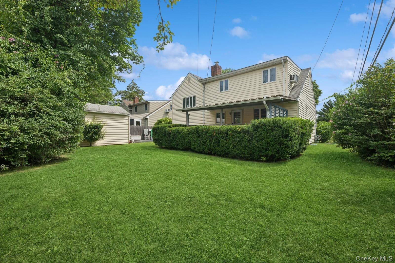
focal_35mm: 14
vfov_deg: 81.2
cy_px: 132
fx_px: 154
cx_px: 198
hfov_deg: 104.3
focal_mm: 14
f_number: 11
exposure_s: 1/125
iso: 100
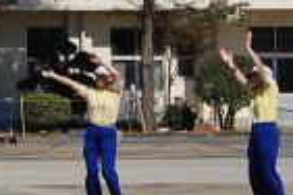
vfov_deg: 3.9
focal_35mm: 355
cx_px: -112
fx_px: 2889
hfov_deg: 5.8
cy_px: -41
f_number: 6.3
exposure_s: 1/1600
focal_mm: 52
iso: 200
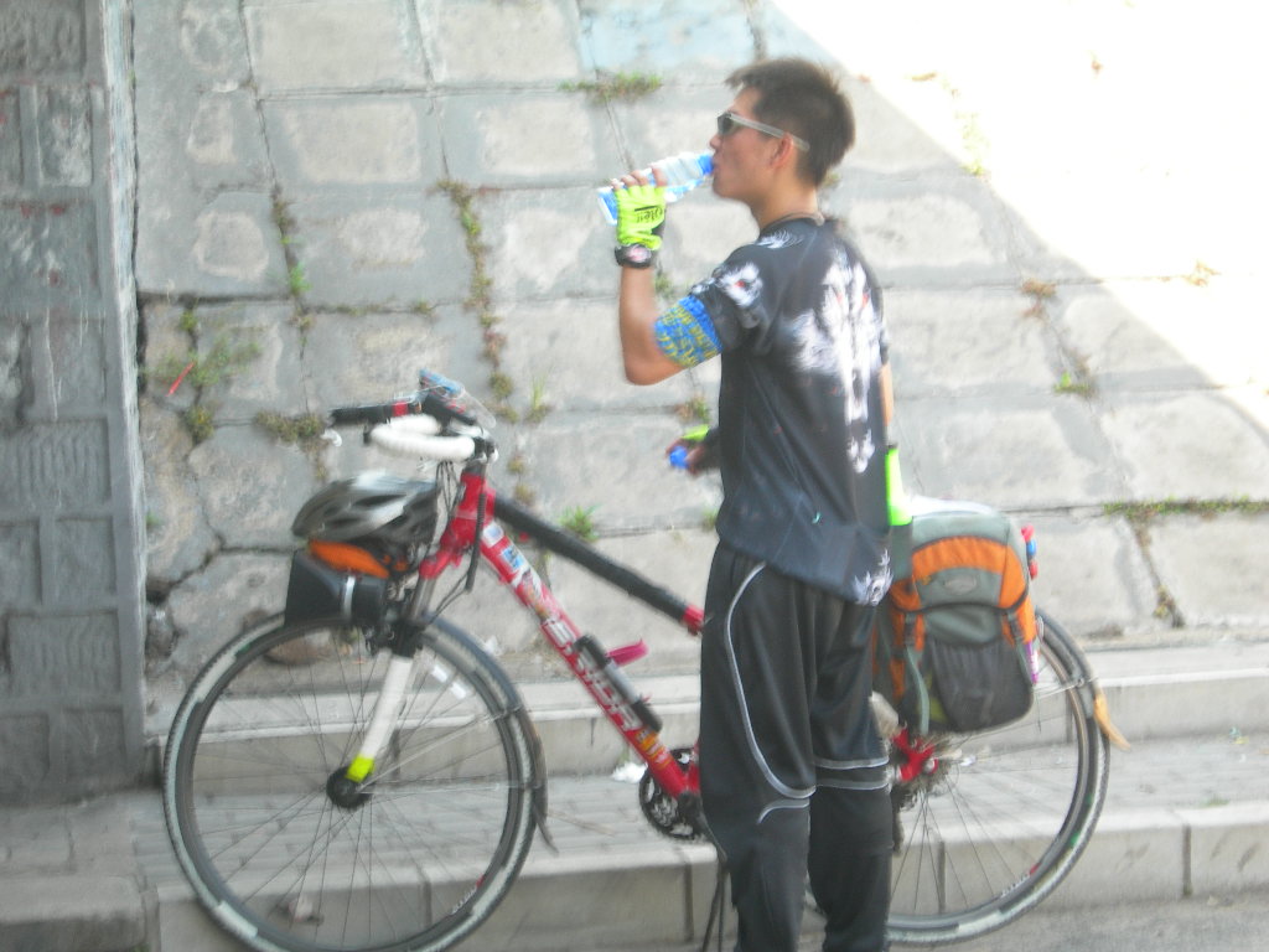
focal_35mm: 103
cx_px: 634
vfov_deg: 14.4
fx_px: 3776
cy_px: 476
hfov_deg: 19.1
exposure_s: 1/27.4
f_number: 4.6
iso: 50
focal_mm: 21.3
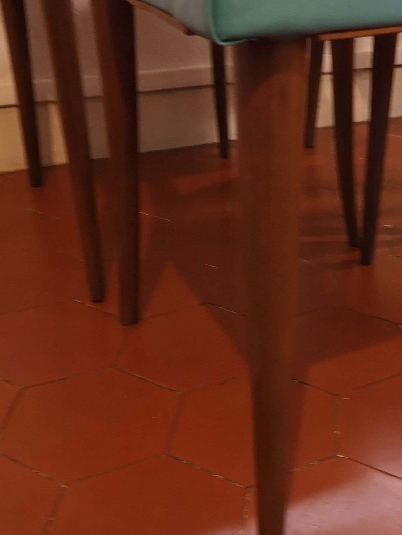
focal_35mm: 52
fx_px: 805
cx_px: 336
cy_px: 308
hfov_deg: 27.3
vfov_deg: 36.7
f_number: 1.8
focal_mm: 5.58
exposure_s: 1/25
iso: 500
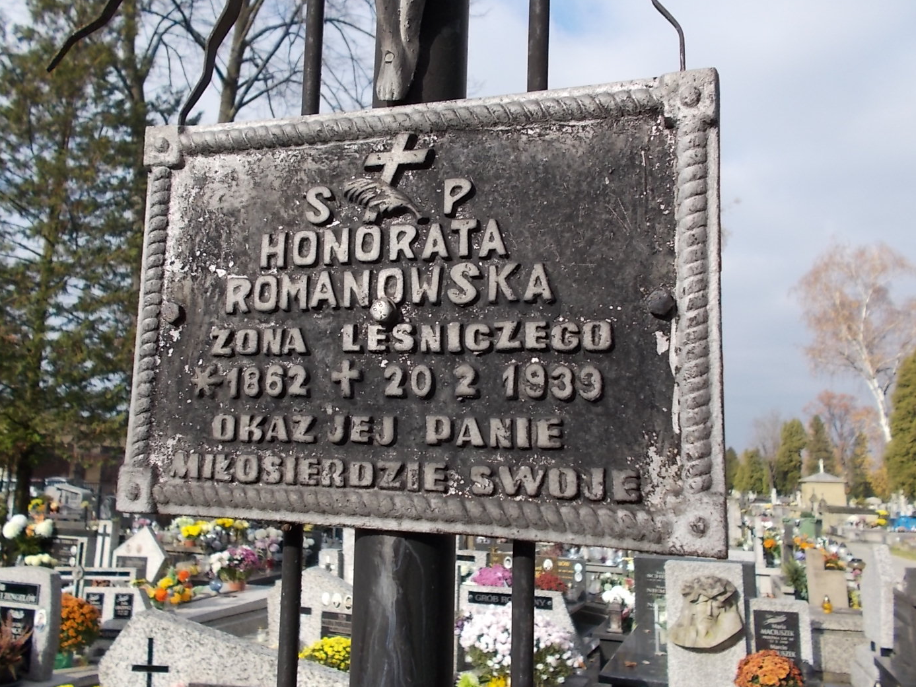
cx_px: 414
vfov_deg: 46.7
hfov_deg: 59.9
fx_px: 794
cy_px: 313
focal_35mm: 30
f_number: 8
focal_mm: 4.6
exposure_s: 1/100
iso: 80
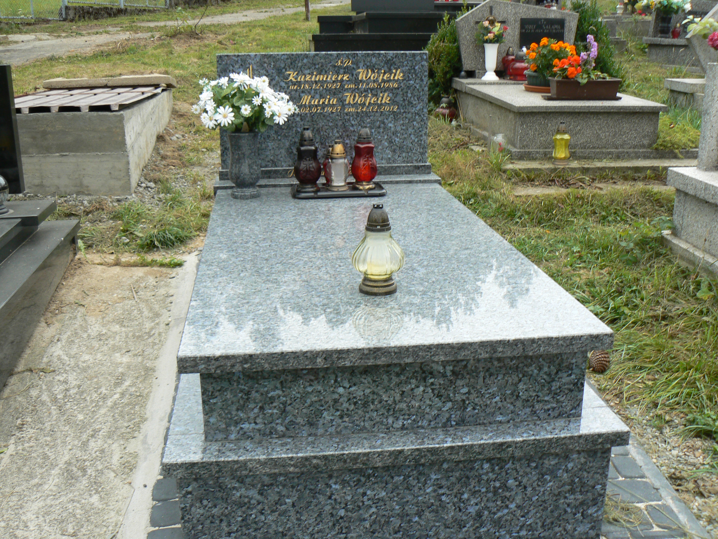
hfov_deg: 51.4
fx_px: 747
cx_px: 359
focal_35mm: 36
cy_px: 270
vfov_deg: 39.7
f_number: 5
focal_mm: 6
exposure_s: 1/100
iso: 80
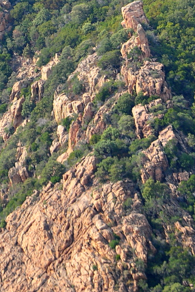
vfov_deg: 5.5
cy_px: 36
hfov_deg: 3.7
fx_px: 3024
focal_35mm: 372
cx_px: 4
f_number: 6.3
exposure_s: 1/640
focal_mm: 105
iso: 400
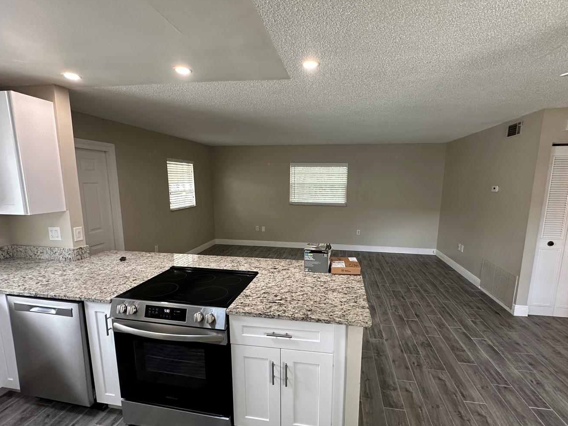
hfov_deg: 91.0
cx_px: 291
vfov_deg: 74.6
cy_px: 225
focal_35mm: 17
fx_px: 279
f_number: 2.2
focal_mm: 2.22
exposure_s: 1/120
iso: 250
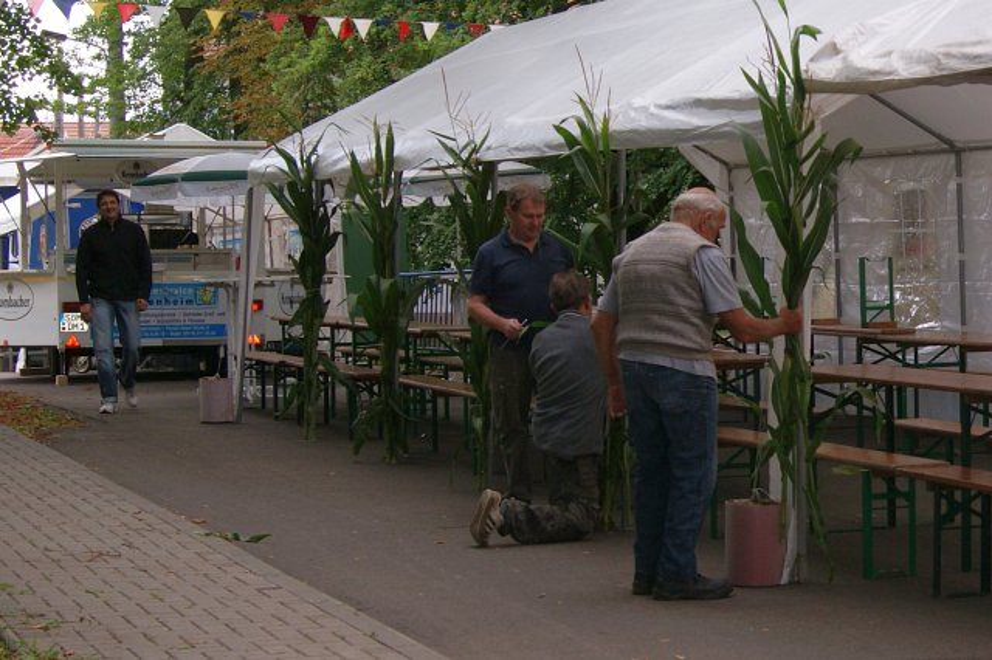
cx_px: 496
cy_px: 330
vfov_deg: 34.2
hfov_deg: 49.6
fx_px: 1074
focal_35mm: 39
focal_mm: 26
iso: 100
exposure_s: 1/160
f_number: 5.6
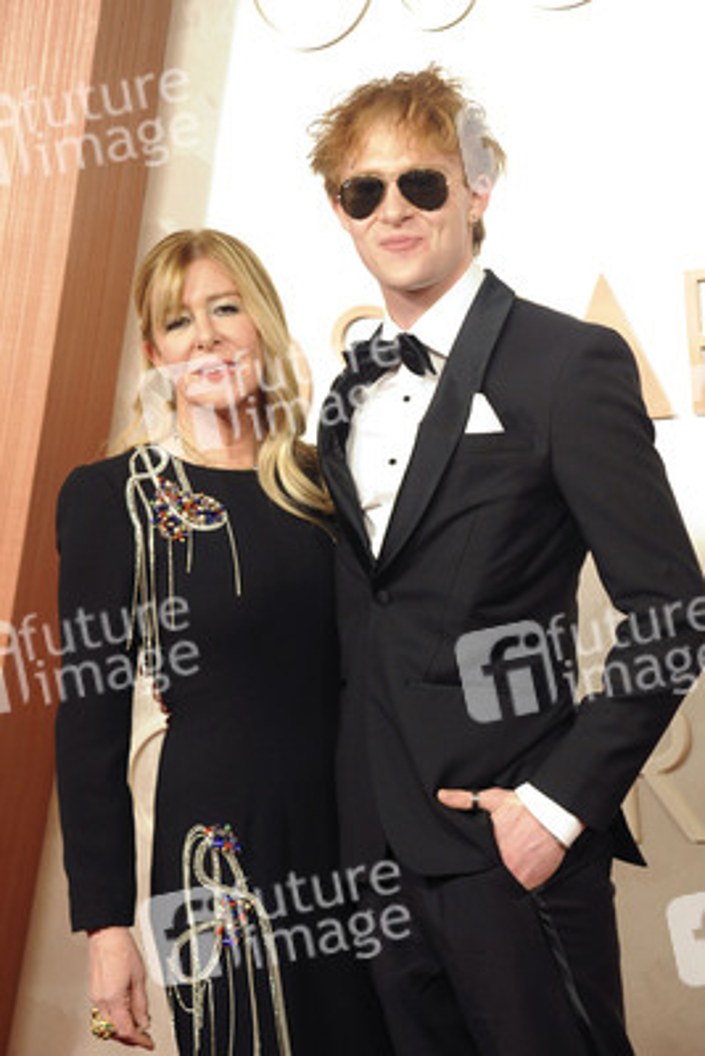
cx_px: 352
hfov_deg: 15.2
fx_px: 2641
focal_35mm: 90
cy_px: 528
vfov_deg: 22.6
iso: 2500
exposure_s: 1/100
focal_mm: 90
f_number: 7.1
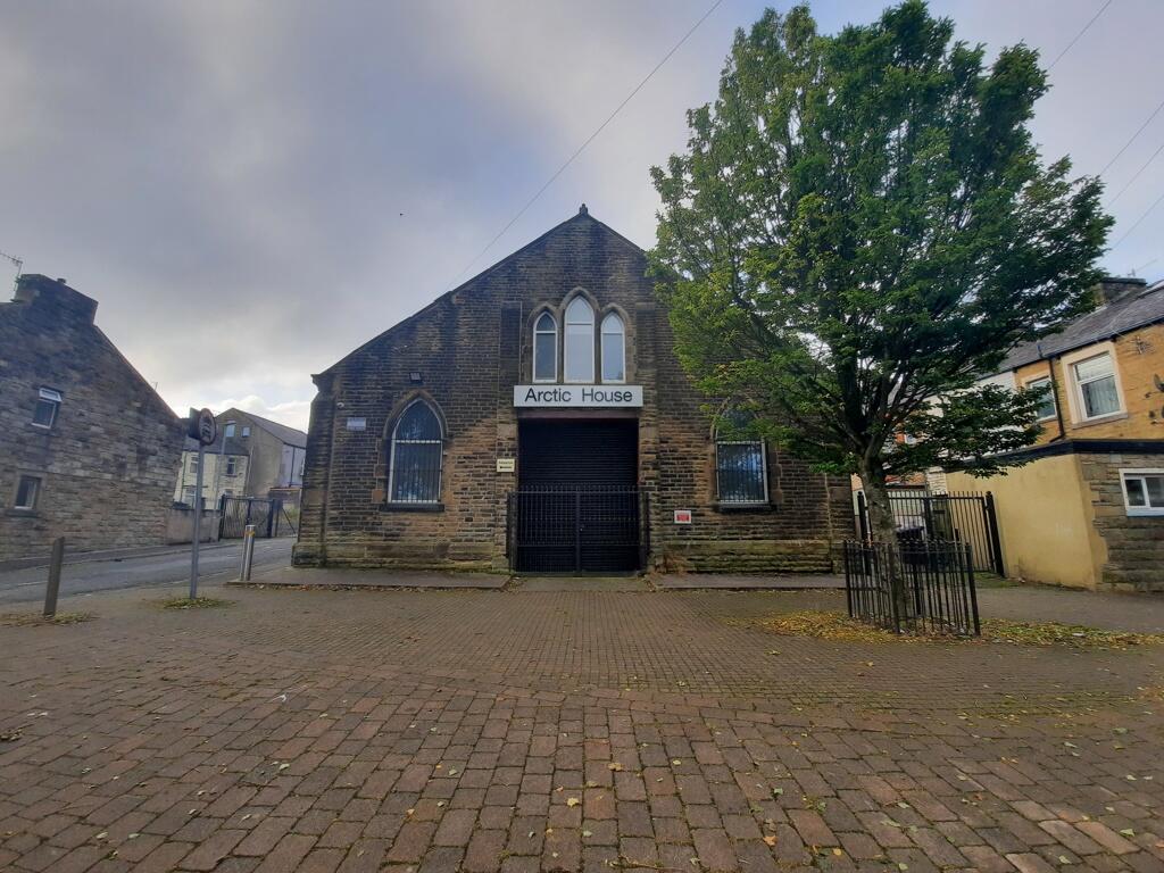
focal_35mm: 13
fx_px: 437
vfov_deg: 89.9
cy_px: 436
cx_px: 582
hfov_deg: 106.2
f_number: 2.2
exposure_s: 1/618
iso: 40
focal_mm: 1.74
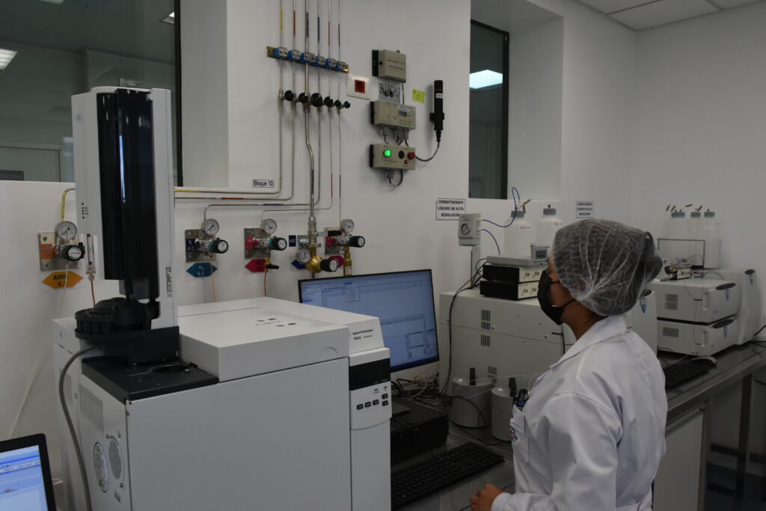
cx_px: 383
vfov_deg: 47.9
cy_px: 256
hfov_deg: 67.4
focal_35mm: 27
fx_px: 575
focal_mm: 18
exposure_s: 1/200
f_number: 7.1
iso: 800
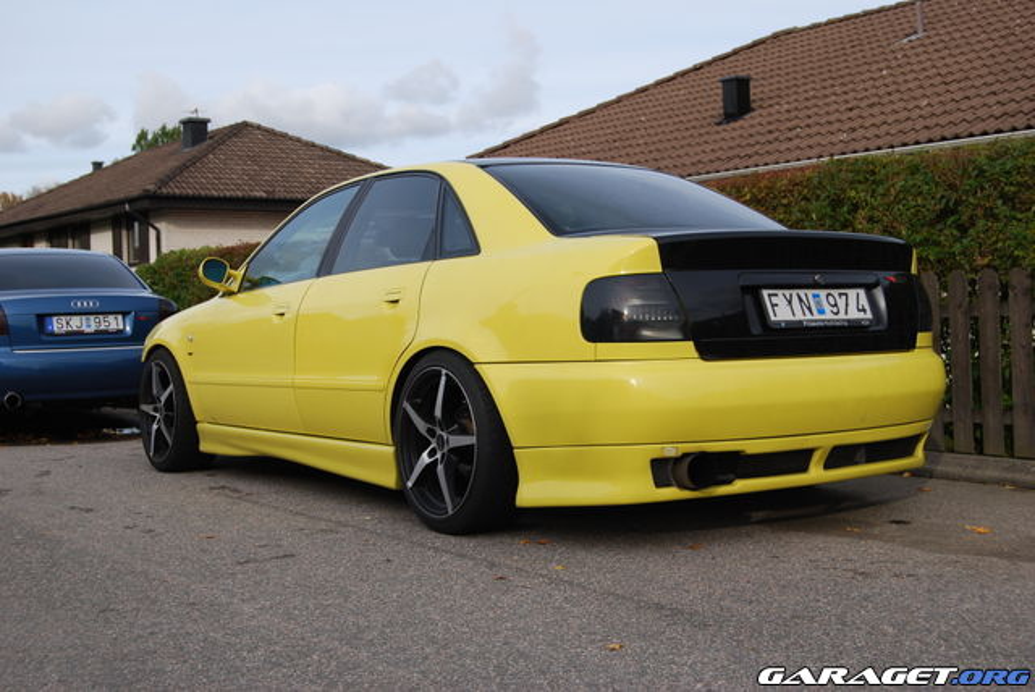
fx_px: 1338
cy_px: 346
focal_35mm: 46
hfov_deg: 42.3
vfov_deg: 29.0
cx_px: 518
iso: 100
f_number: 7.1
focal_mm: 31
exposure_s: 1/200
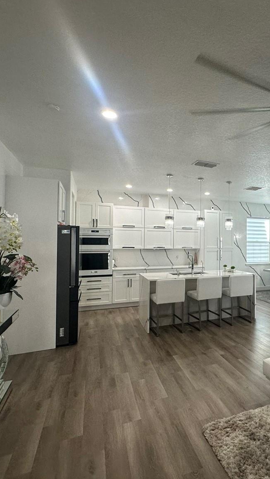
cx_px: 218
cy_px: 238
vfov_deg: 83.8
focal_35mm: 21
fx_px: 267
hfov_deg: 50.2
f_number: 2.2
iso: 125
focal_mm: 2.22
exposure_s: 1/120
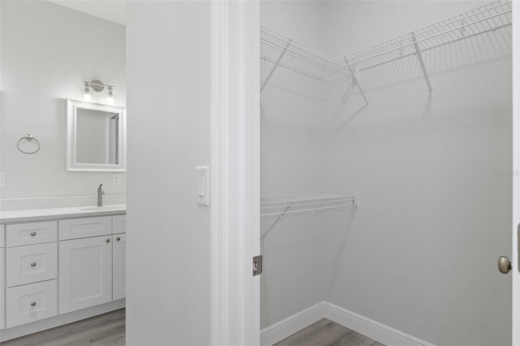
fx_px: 282
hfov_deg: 85.4
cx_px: 260
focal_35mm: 20
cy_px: 173
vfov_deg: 63.2
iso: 640
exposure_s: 1/4
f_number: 8
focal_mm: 13
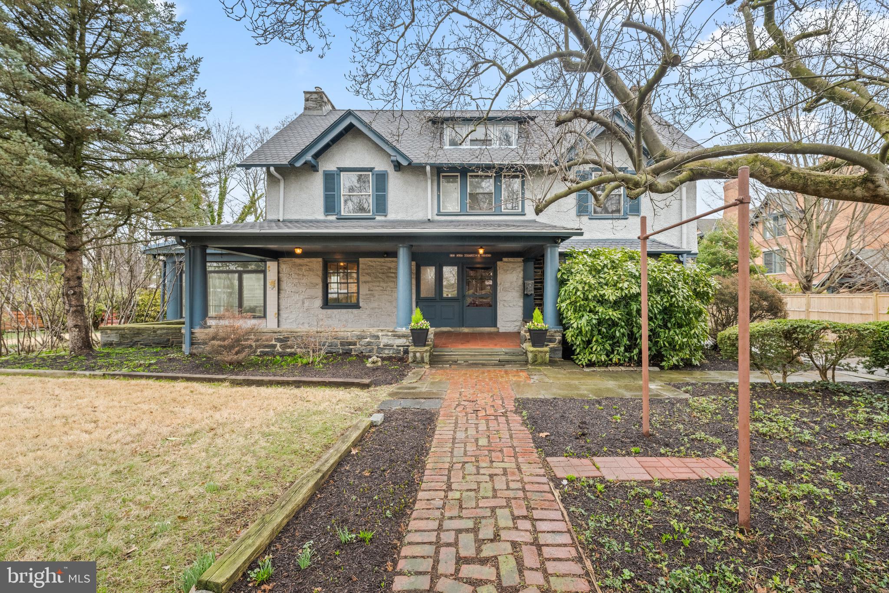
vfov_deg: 81.2
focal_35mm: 14
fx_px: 346
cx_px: 444
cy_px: 296
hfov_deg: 104.3
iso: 800
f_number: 6.3
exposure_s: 1/60
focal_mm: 14
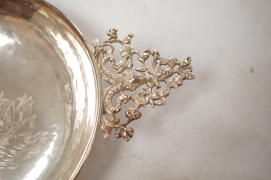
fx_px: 339
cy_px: 90
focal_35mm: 45
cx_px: 136
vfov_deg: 29.9
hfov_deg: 43.6
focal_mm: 30
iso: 1250
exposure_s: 1/125
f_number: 8
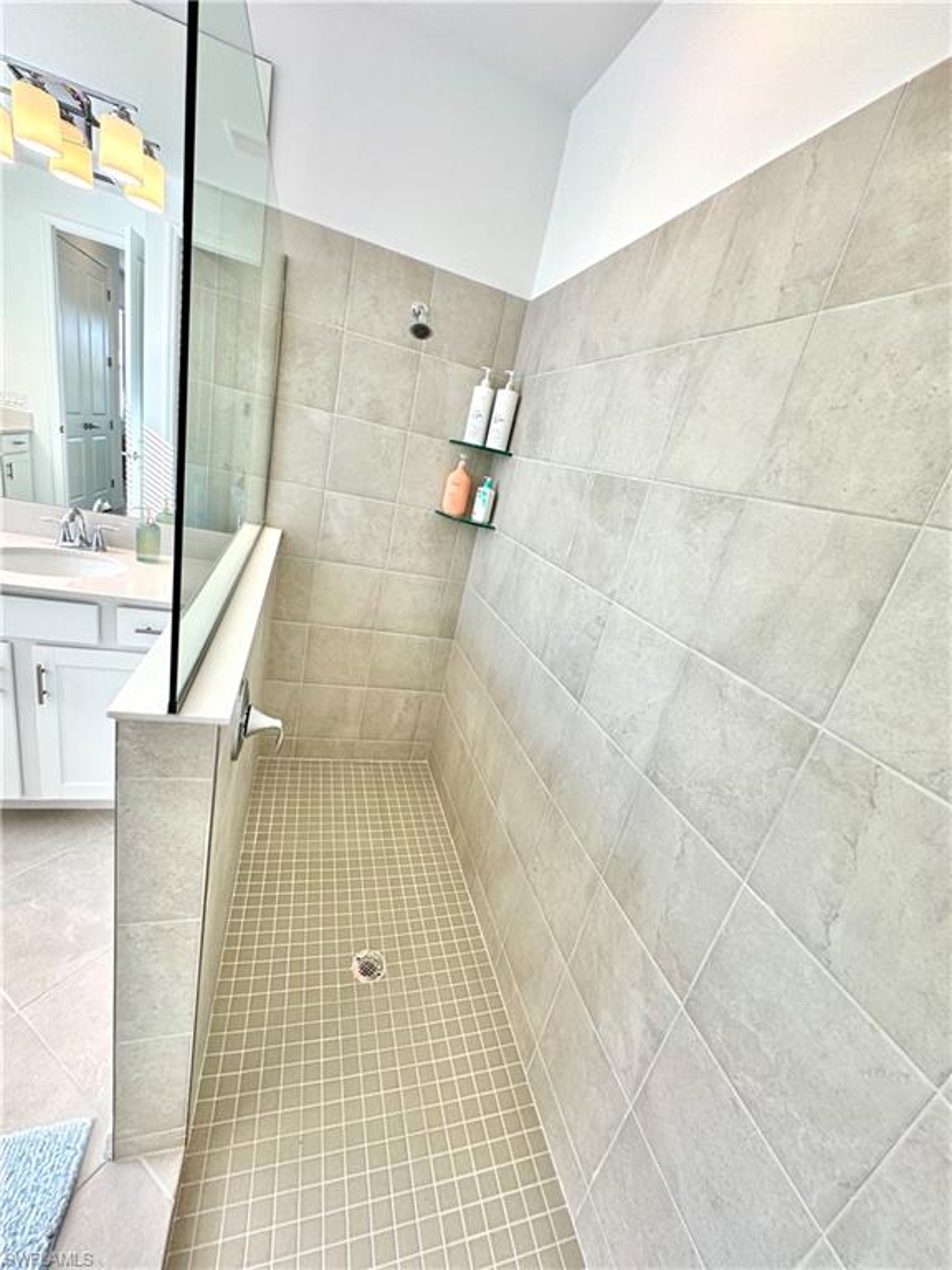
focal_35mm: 14
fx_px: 513
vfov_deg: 102.1
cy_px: 635
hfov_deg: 85.7
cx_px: 476
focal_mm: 2.22
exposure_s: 1/120
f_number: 2.2
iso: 64
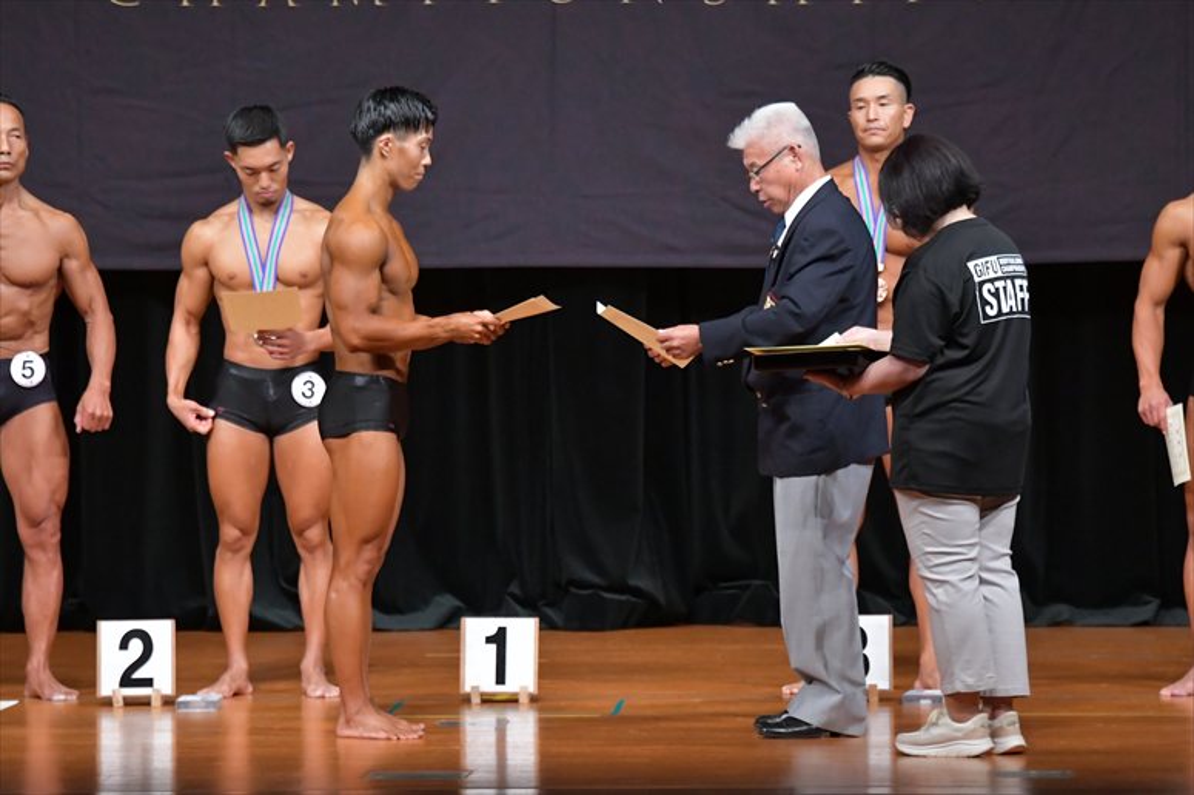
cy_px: 398
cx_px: 597
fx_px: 8453
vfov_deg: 5.4
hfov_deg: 8.1
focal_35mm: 255
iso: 5000
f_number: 5.6
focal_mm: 170
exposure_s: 1/400
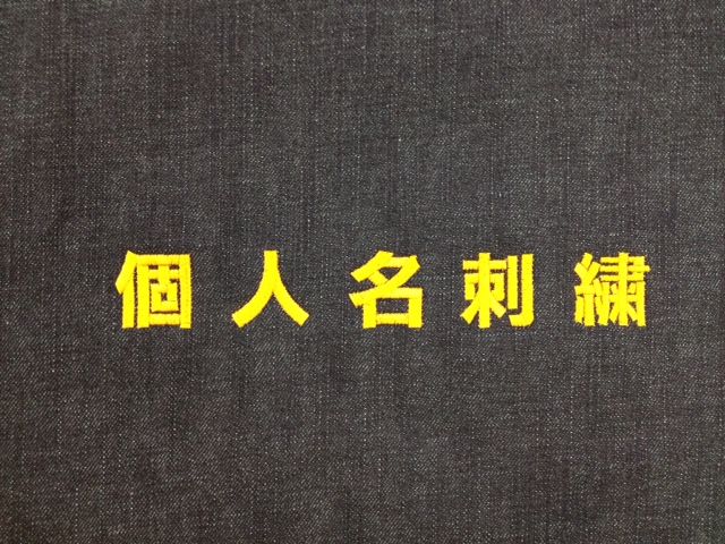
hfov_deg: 52.6
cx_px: 362
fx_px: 733
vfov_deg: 40.7
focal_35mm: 35
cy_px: 272
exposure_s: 1/20
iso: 200
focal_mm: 4.28
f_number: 2.4
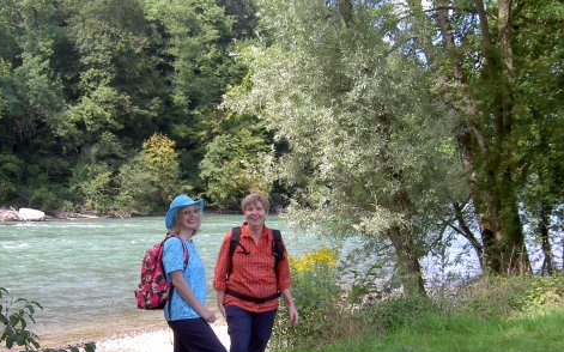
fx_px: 753
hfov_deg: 41.0
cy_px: 268
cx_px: 239
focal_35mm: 49
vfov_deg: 26.0
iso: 50
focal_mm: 5.6
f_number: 4.7
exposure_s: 1/100
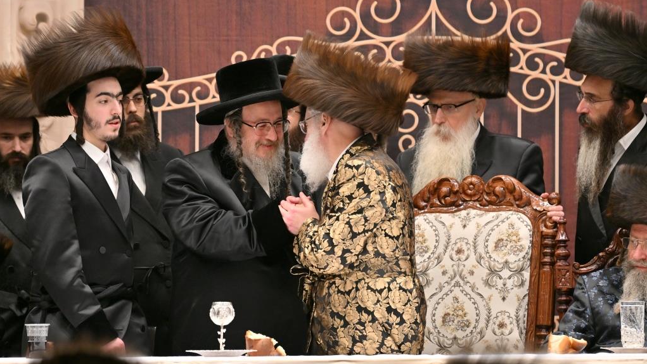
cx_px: 323
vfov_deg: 3.9
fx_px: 5403
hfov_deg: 6.9
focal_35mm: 315
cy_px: 171
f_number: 2.8
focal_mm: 200
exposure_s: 1/400
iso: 320
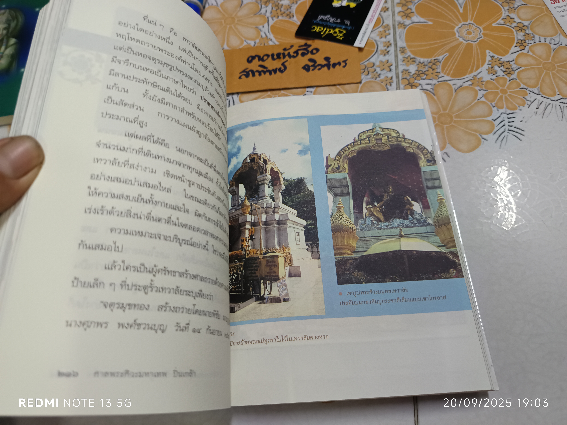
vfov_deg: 56.8
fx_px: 393
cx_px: 284
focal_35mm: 24
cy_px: 212
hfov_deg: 71.6
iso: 1072
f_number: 1.7
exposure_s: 1/50
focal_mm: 5.31
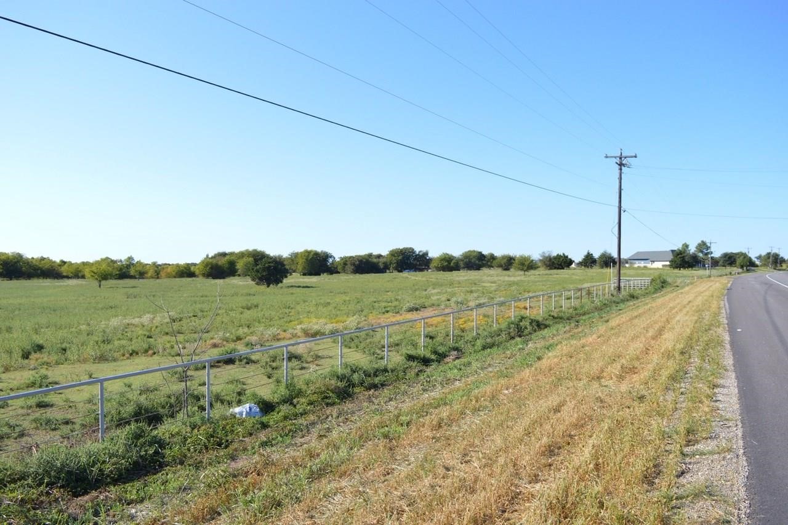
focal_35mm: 27
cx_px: 394
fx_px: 591
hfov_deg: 67.4
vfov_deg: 47.9
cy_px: 262
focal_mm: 18
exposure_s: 1/250
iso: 100
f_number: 8
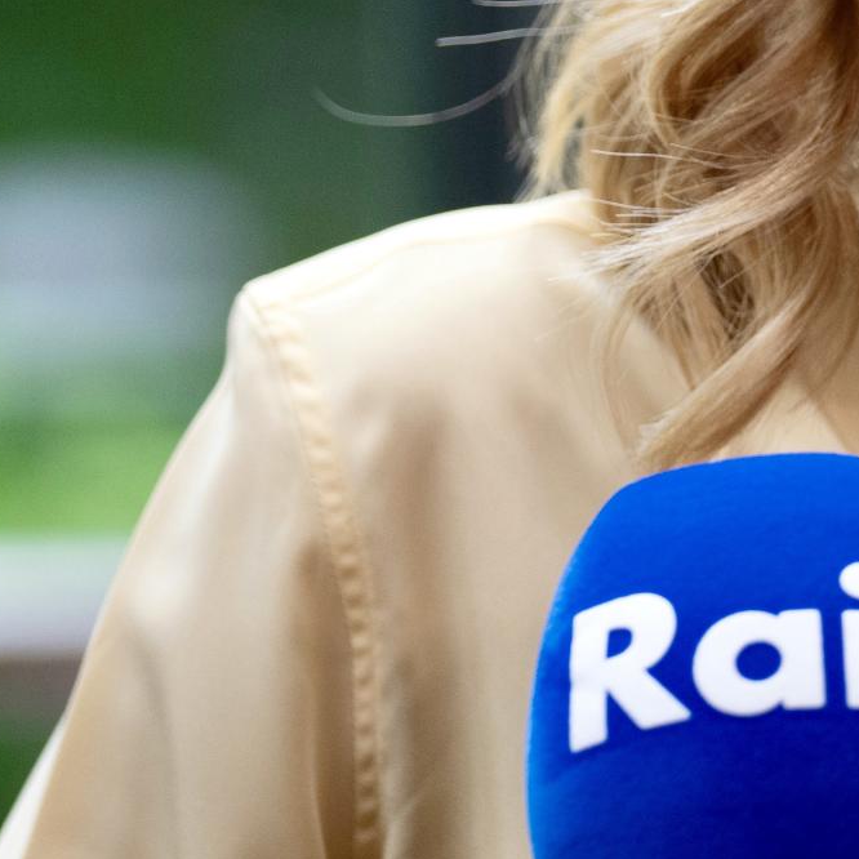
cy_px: 142
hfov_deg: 3.8
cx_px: 1219
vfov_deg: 3.8
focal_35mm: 455
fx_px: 12774
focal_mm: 116
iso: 1250
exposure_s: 1/320
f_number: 2.8
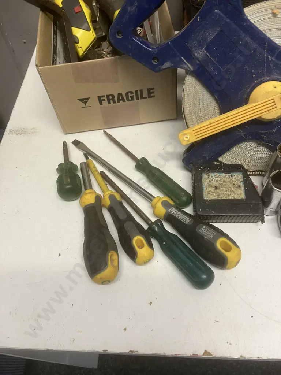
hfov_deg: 49.7
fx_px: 303
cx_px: 140
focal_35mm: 28
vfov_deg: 63.4
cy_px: 188
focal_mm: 3.99
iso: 64
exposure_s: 1/50
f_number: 1.8
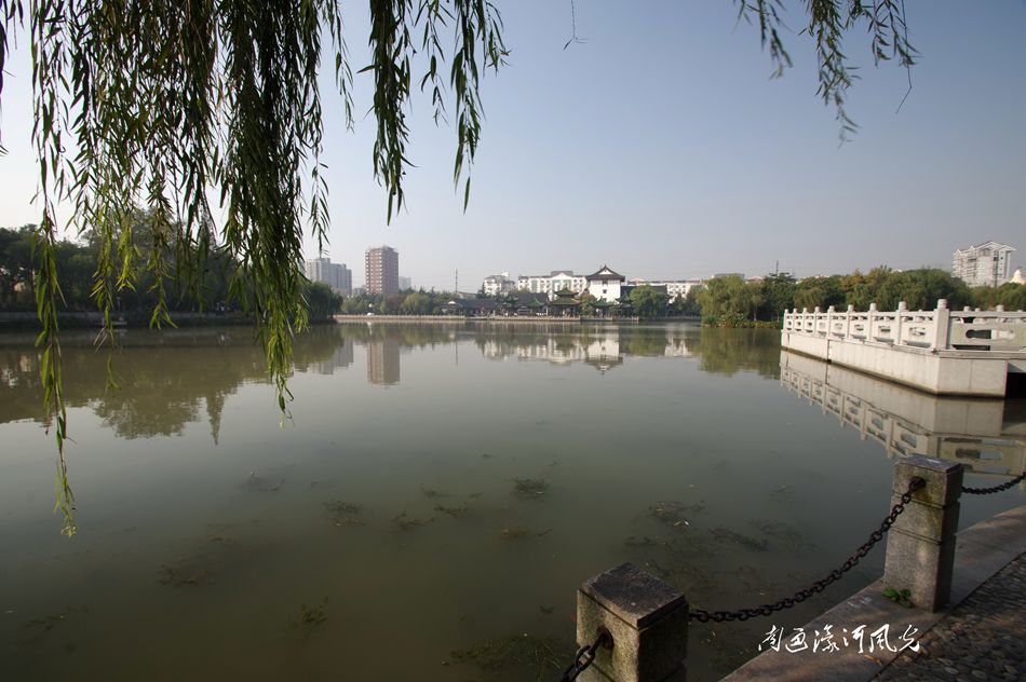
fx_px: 427
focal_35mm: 15
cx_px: 513
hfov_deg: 100.4
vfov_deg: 77.2
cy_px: 341
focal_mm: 10
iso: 100
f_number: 13
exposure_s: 1/40
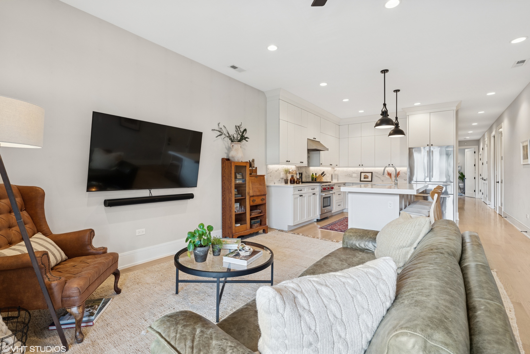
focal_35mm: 16
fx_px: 236
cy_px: 177
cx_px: 265
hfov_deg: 96.7
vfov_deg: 73.7
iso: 320
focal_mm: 16
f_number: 8
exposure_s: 1/25
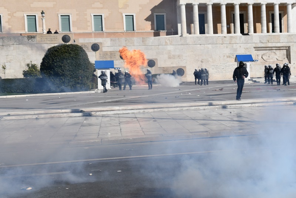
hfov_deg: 50.7
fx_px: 312
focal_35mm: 38
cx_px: 148
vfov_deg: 35.0
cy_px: 99
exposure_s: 1/500
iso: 200
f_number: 11
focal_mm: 38
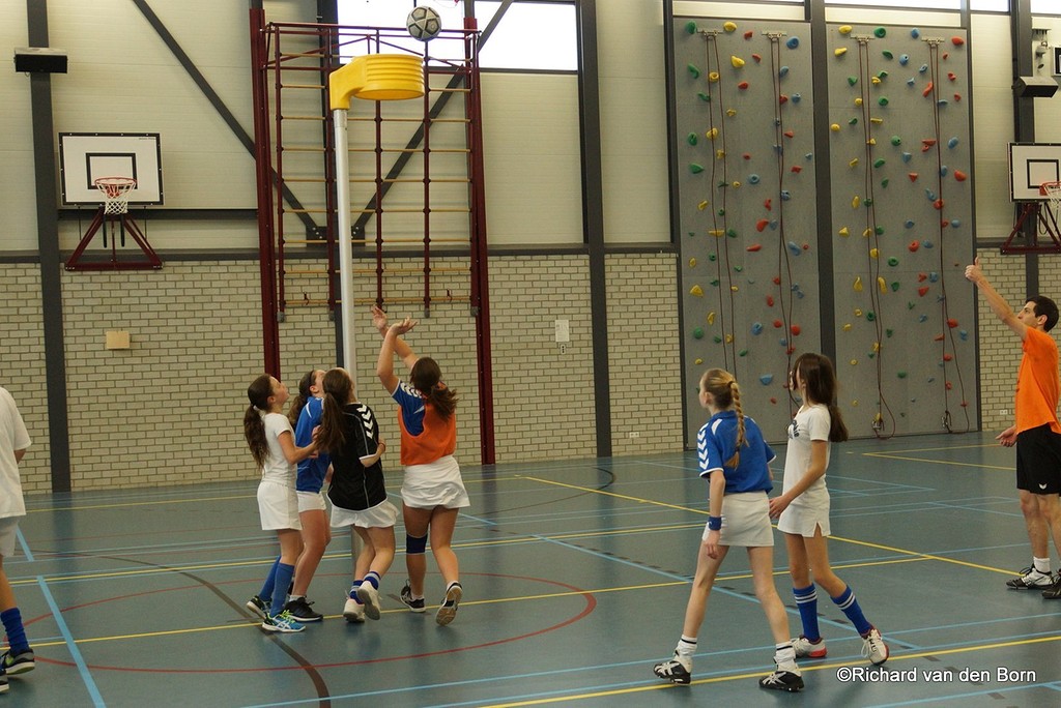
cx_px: 530
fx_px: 1238
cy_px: 354
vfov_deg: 31.9
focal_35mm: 42
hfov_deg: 46.4
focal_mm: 28
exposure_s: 1/320
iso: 800
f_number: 2.8
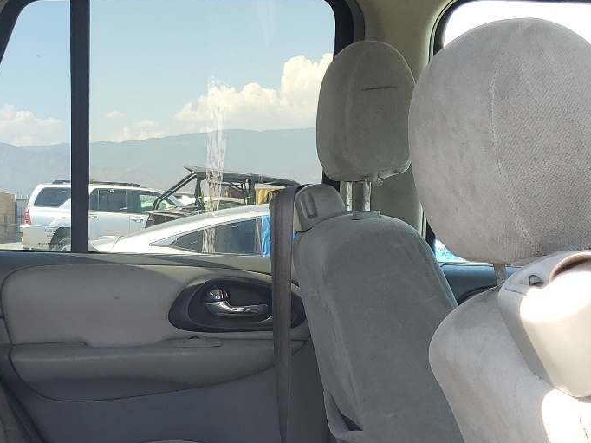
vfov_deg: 23.1
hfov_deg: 30.7
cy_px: 431
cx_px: 100
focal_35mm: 61
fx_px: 1041
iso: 50
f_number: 1.5
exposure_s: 1/417
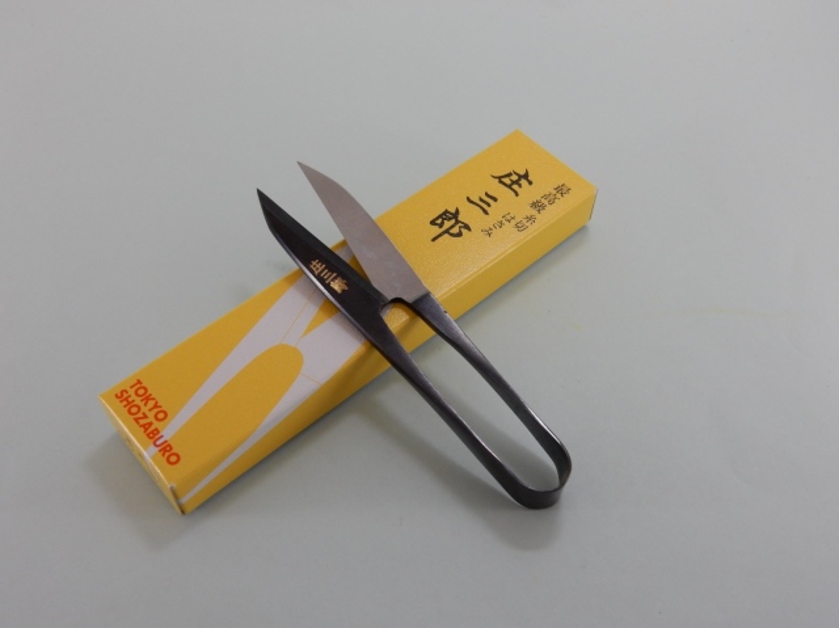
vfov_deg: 39.6
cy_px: 314
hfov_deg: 51.4
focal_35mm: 36
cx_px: 420
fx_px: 872
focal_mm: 6.4
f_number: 4
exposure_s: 1/30
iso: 320
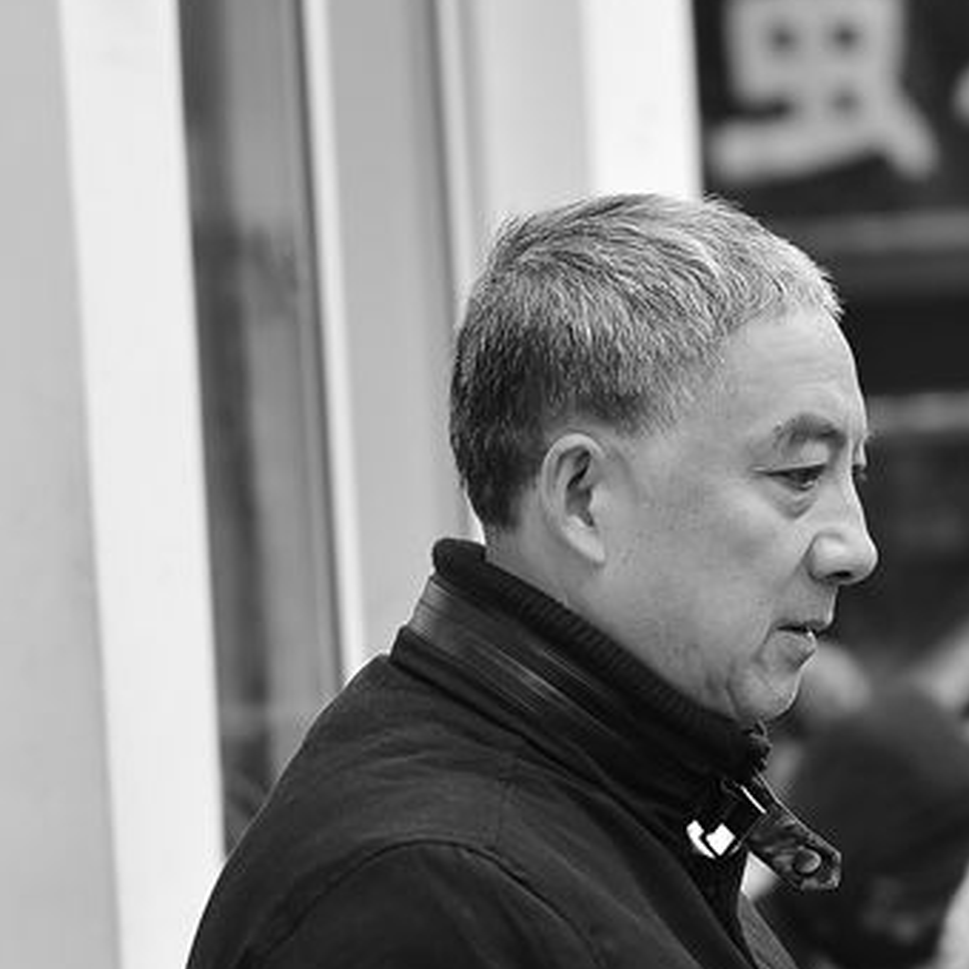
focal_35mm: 269
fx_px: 8519
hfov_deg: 6.5
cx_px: 841
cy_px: 889
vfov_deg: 6.5
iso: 500
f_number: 4
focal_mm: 105
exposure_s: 1/640
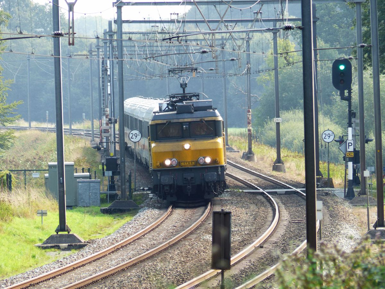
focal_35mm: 600
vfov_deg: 2.5
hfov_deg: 3.3
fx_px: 6673
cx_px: 192
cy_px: 144
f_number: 4
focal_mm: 108
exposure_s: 1/200
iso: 100
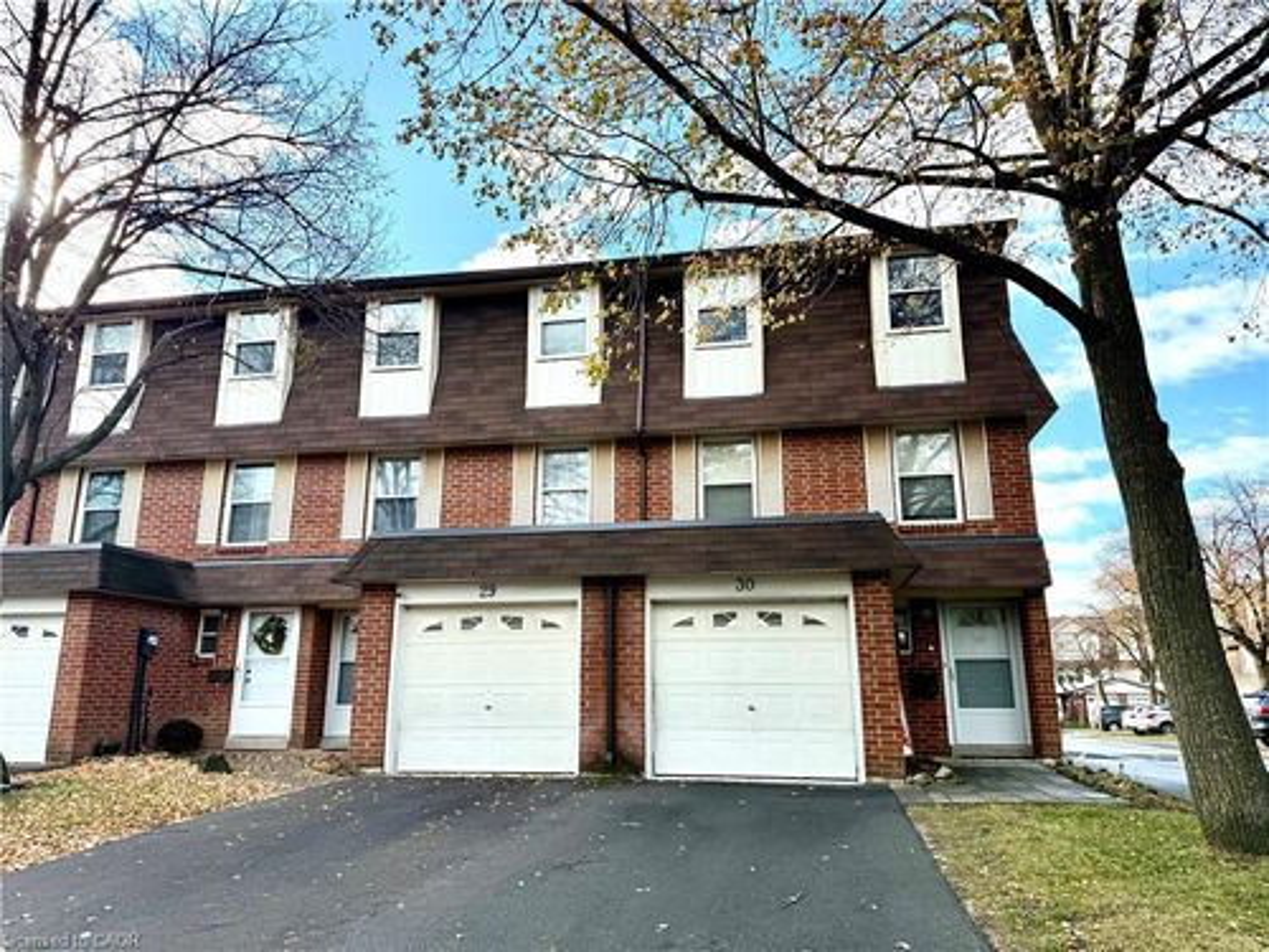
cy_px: 476
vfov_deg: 56.8
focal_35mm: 24
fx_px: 880
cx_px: 634
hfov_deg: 71.6
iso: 100
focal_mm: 6.76
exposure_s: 1/2370
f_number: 1.78
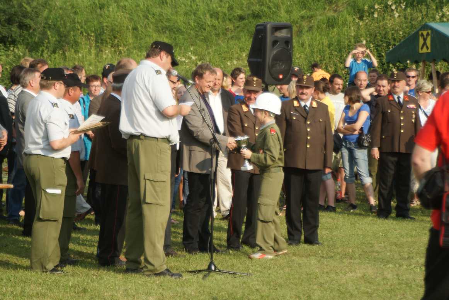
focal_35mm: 128
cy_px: 150
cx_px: 224
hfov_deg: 16.1
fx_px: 1592
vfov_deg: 10.8
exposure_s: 1/320
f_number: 5.6
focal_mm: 85
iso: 100
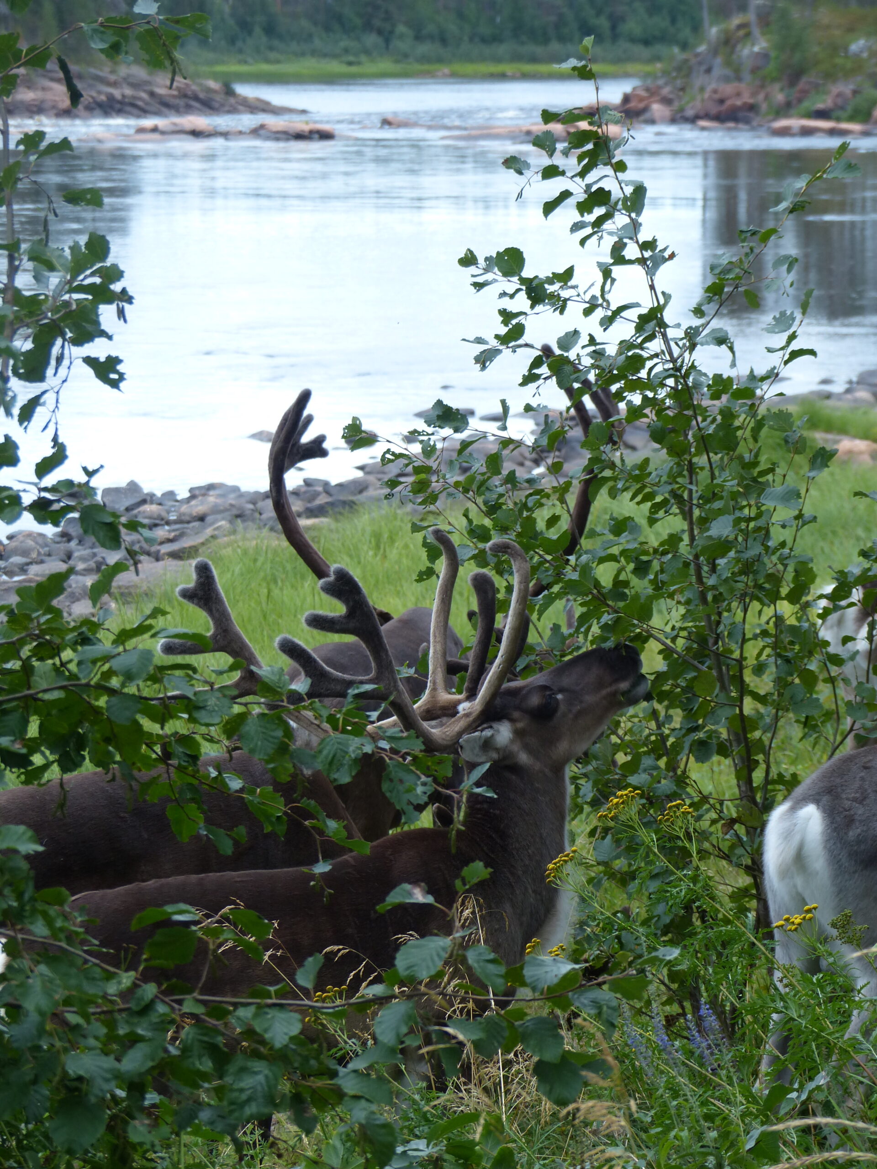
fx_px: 4493
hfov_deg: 11.1
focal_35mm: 133
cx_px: 438
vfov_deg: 14.8
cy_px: 584
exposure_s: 1/500
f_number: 2.8
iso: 125
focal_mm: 23.9
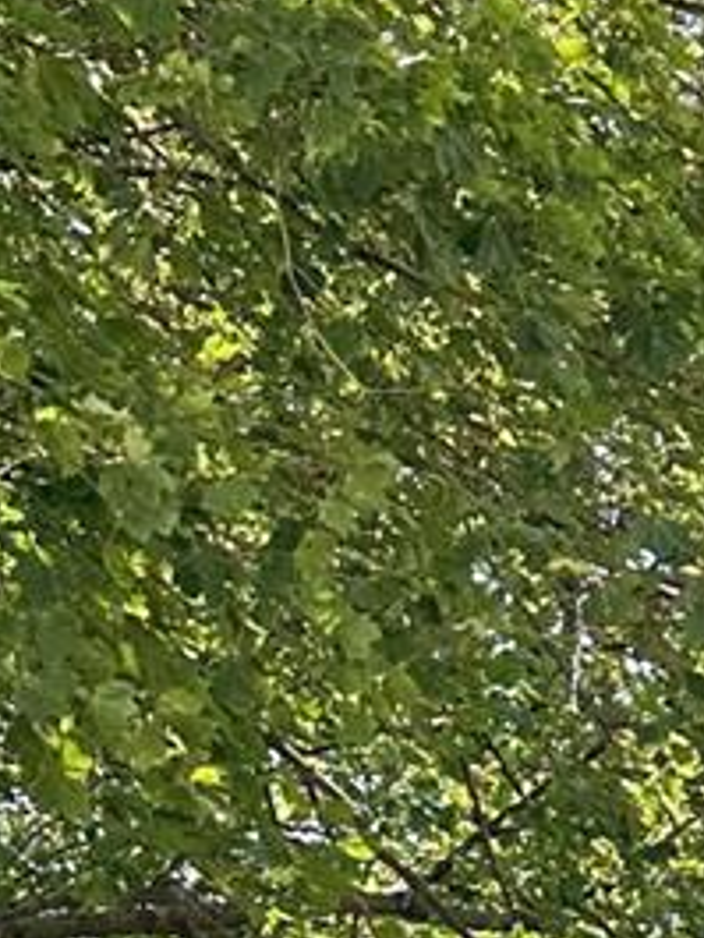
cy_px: 1710
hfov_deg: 9.3
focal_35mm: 139
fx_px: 3766
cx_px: 1797
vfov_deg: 12.8
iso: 80
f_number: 1.78
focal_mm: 6.86
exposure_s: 1/745
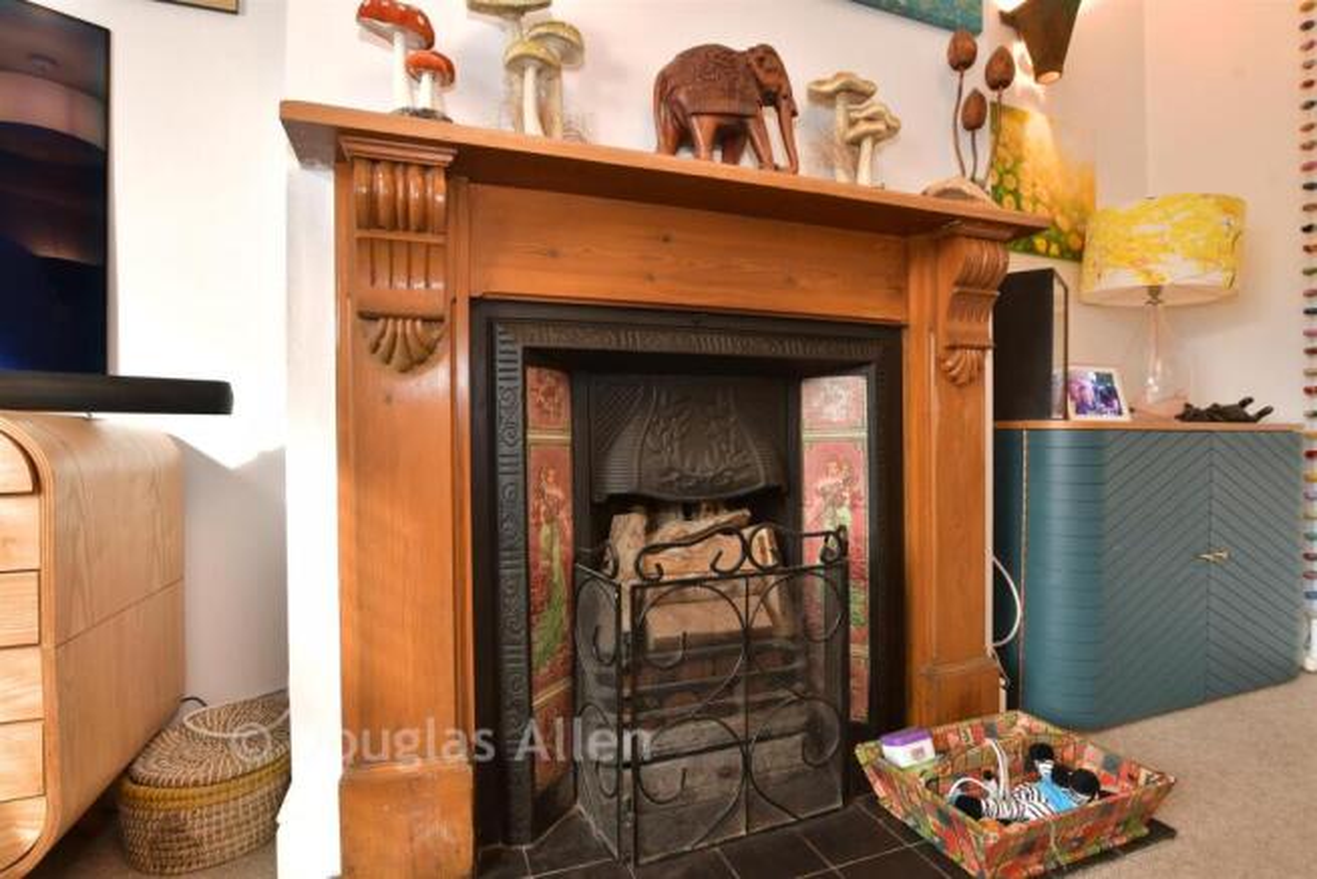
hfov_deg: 93.3
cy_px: 440
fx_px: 622
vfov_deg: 70.5
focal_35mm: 17
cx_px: 658
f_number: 8
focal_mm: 11.5
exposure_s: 1.6
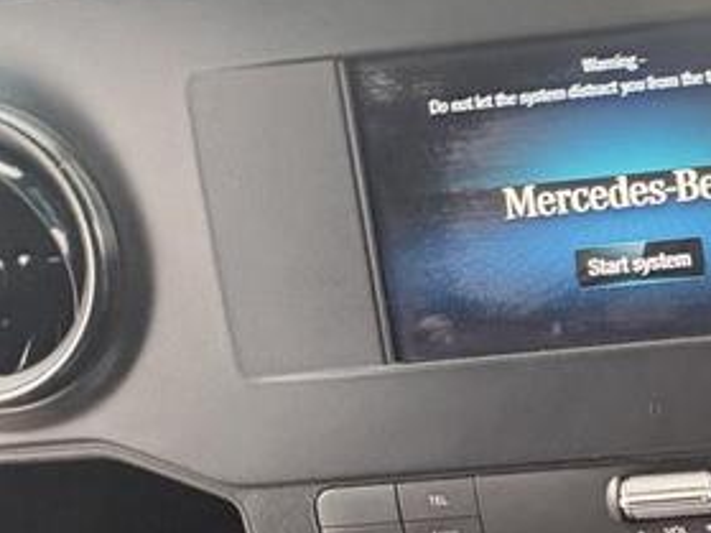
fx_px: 924
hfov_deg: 32.8
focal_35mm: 45
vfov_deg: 31.8
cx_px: 894
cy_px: 372
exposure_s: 1/60
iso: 500
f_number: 2.2
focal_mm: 2.22
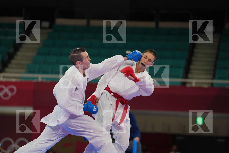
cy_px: 76
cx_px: 114
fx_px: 1183
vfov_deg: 7.4
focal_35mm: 186
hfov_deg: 11.1
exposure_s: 1/1000
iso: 500
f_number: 2.8
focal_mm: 186
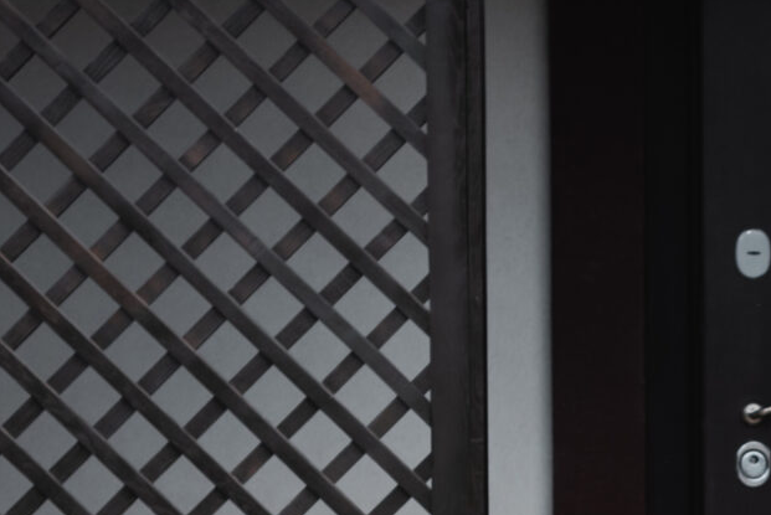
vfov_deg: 6.6
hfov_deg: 9.6
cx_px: 1240
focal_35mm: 206
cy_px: 719
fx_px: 4415
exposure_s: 1/640
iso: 160
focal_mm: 50
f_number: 4.5
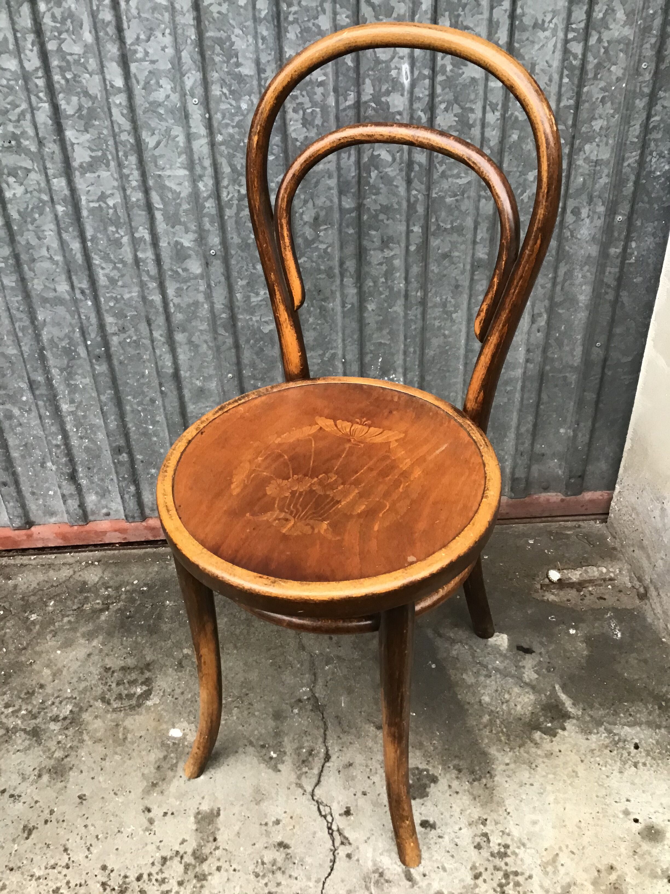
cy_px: 447
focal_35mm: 31
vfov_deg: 58.4
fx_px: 800
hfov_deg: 45.4
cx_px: 335
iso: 64
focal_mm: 3.3
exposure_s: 1/33
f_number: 2.4
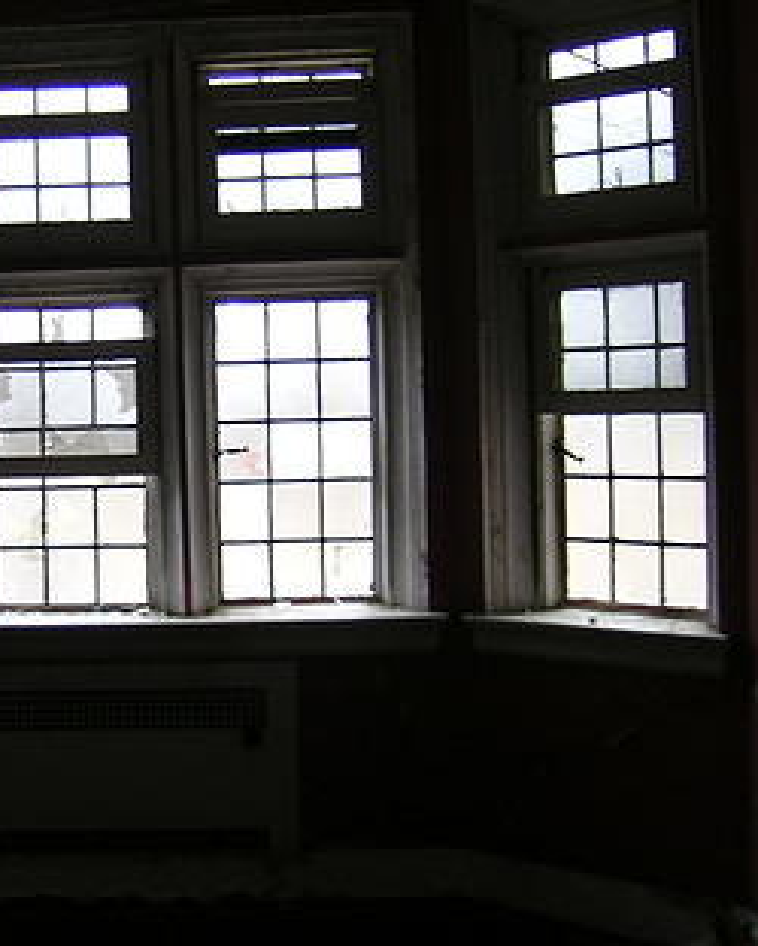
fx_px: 1569
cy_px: 437
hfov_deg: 26.4
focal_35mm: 56
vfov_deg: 33.5
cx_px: 109
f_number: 2.8
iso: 50
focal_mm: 5.8
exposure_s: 1/4.8
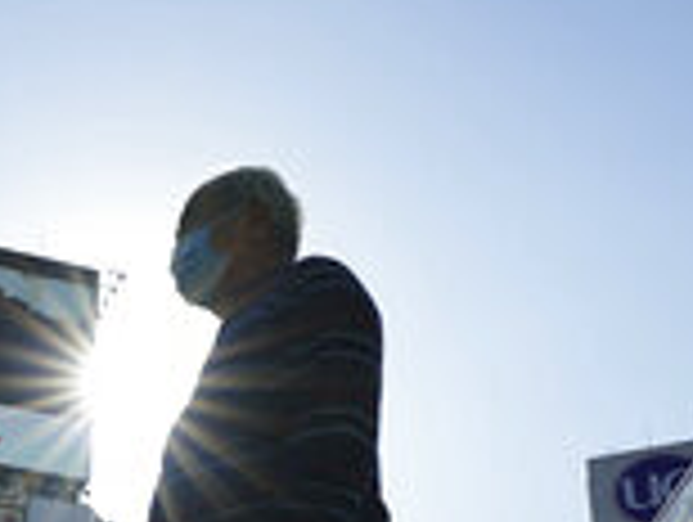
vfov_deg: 25.1
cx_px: -14
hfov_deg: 33.9
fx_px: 1023
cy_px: 664
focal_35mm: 51
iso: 100
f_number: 9
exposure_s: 1/400
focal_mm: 16
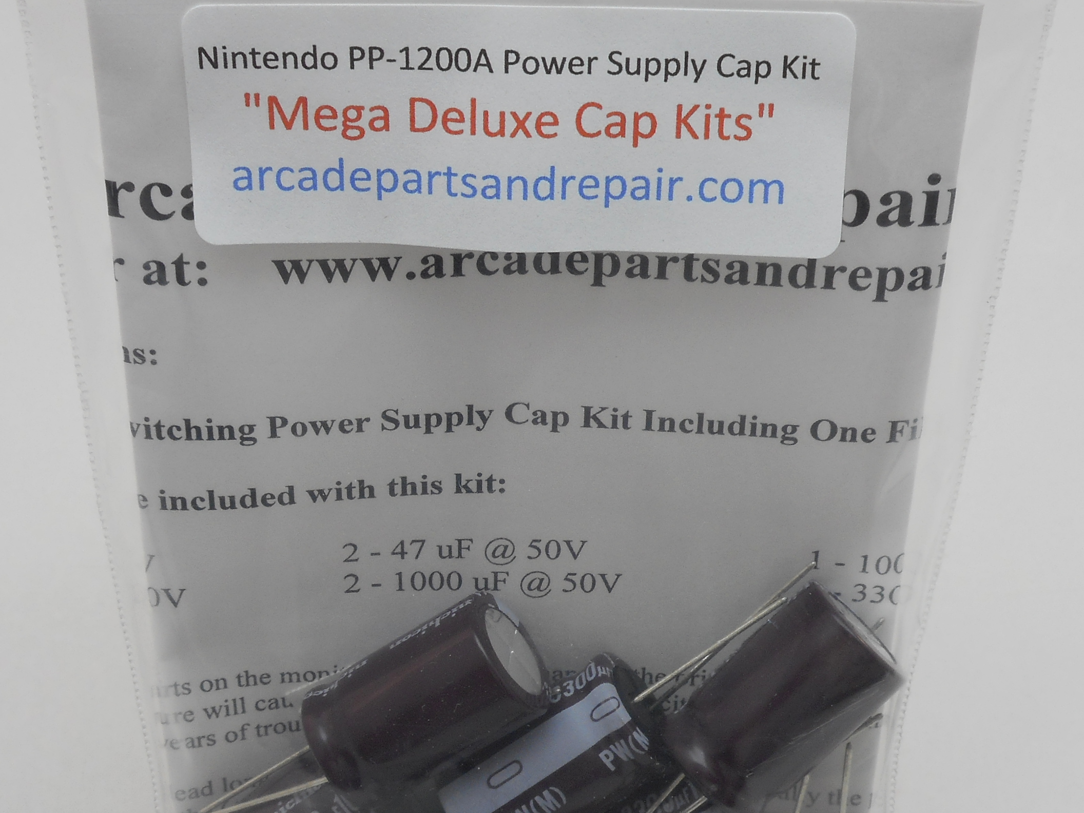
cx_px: 544
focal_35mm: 76
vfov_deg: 19.4
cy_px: 511
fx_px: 2380
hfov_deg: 25.7
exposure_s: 1/30
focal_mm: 7.9
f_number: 4.7
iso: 100
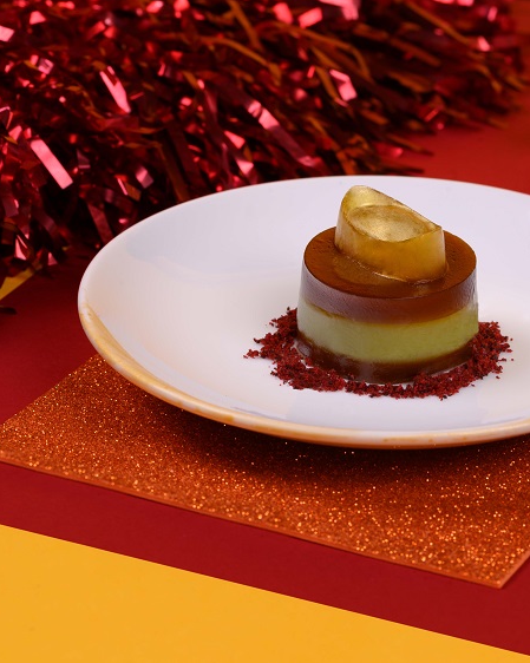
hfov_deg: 10.3
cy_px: 332
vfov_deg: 12.9
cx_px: 401
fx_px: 2924
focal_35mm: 149
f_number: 14
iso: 160
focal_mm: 105
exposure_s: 1/60
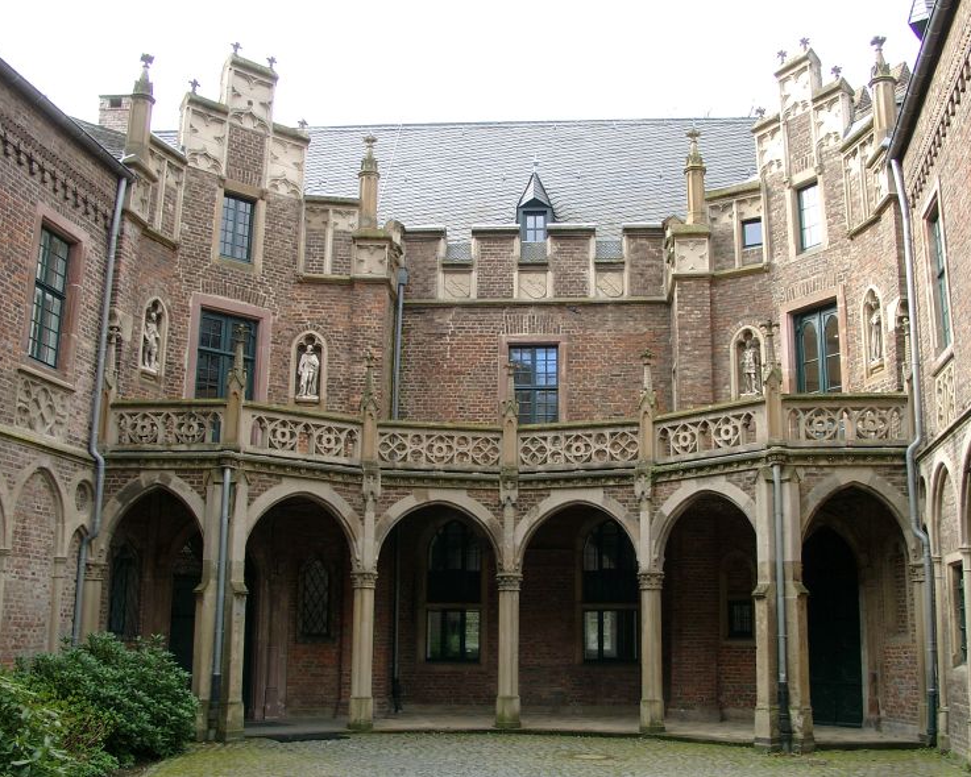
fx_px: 1035
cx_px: 519
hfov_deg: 50.2
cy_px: 385
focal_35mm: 36
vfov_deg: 41.2
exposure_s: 1/107
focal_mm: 7.13
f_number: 4
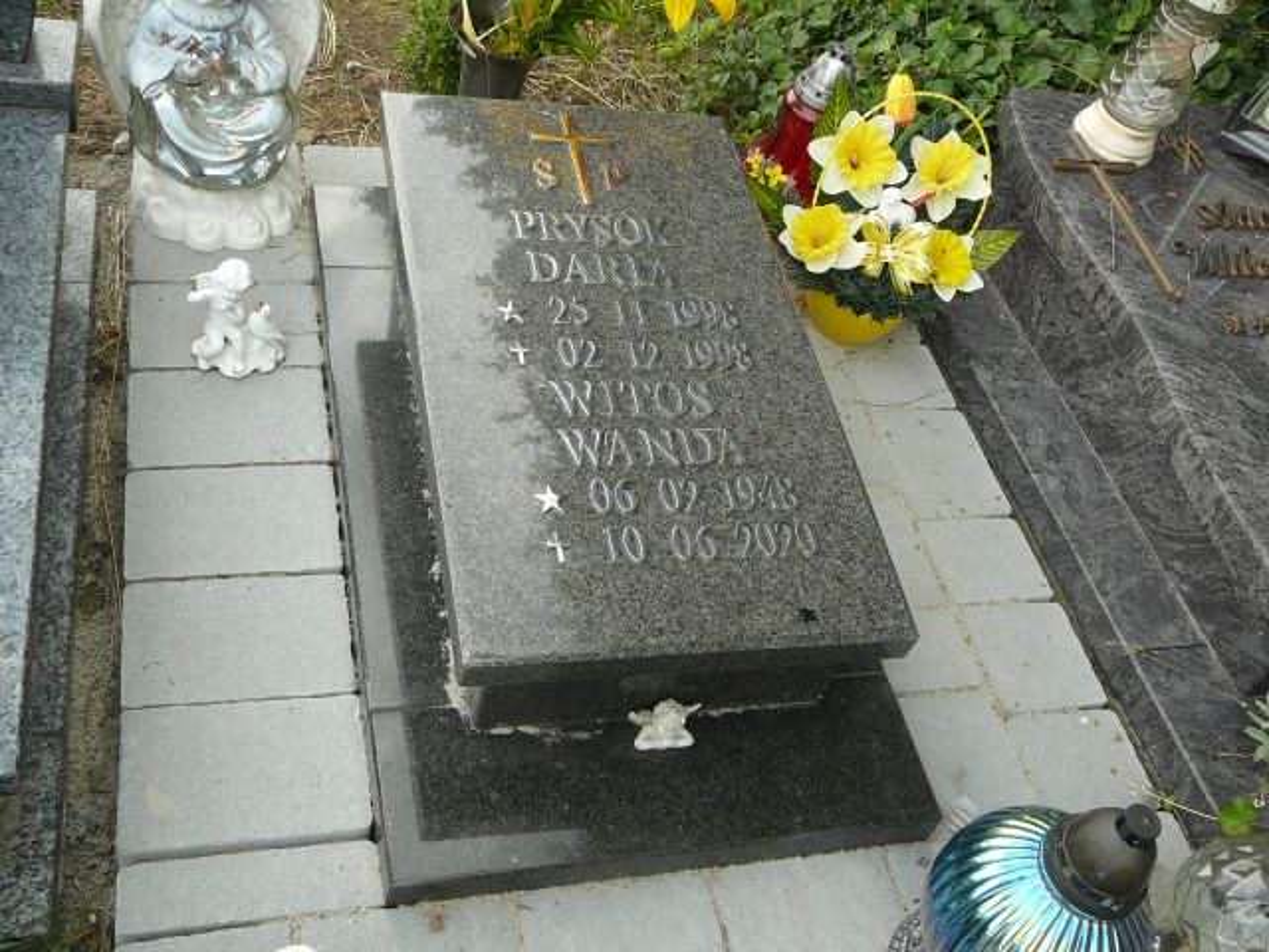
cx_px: 634
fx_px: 1283
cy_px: 476
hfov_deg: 52.6
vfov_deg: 40.7
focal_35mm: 35
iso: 80
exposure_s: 1/200
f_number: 2.8
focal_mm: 5.2
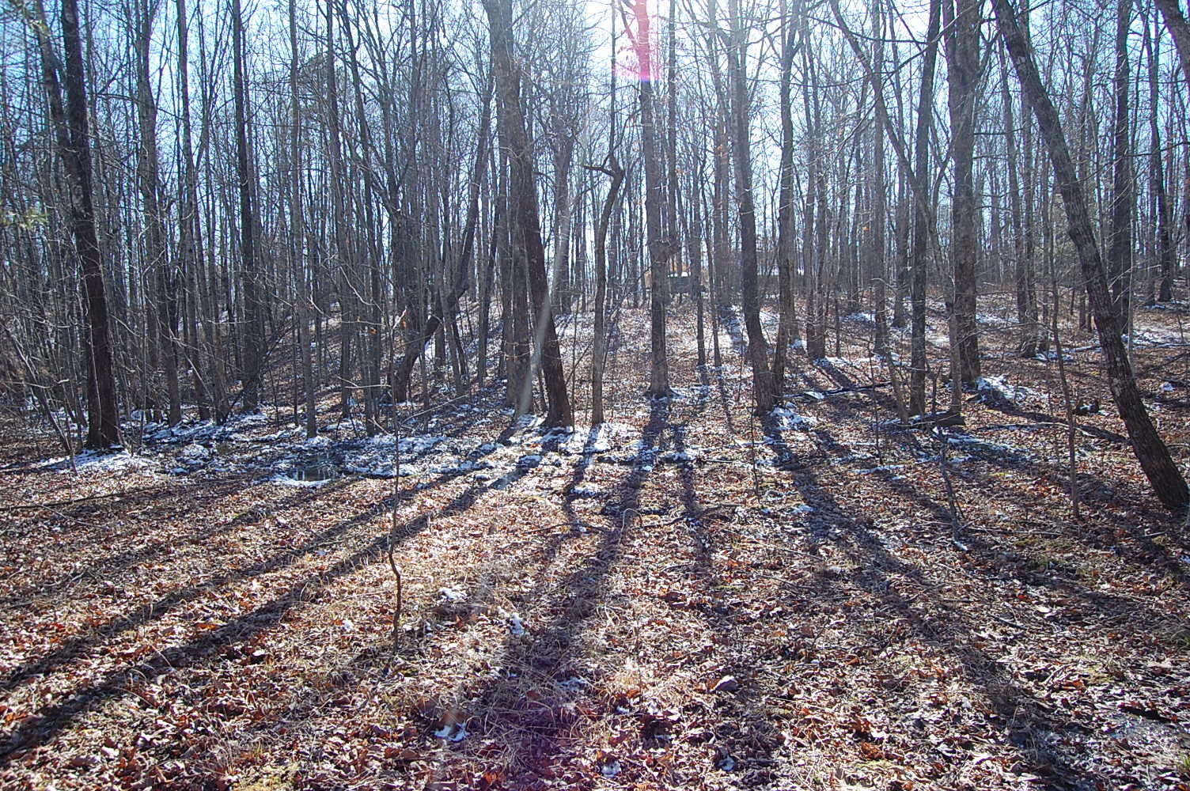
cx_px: 595
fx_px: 892
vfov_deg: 47.8
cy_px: 396
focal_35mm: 27
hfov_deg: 67.4
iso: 200
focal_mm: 18
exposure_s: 1/160
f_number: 6.3
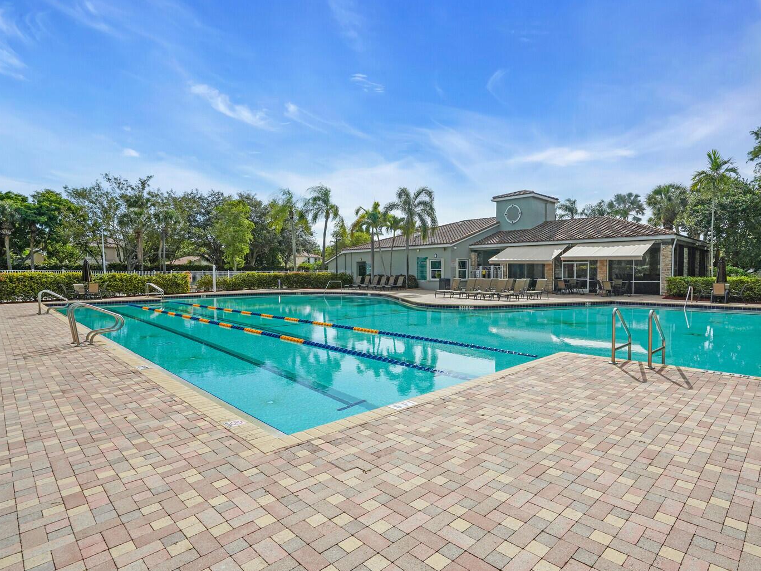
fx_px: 396
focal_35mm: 18
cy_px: 295
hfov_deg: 87.4
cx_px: 425
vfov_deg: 71.6
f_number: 9
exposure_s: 1/2500
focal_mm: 16
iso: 800
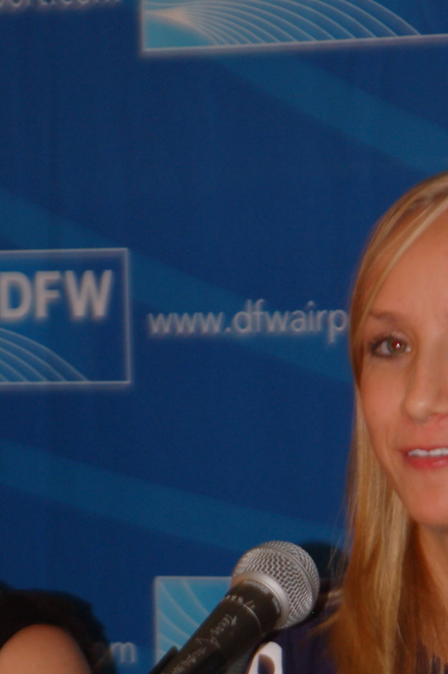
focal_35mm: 330
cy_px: 538
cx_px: 395
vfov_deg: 6.2
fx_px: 6172
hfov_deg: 4.2
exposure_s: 1/60
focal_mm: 120
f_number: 6
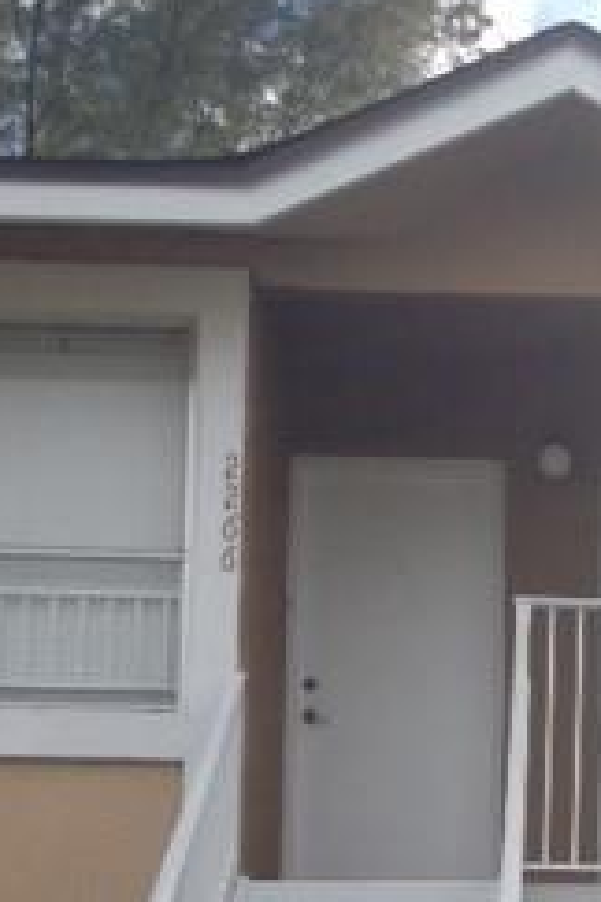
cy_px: 991
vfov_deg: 20.3
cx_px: 575
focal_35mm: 96
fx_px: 2404
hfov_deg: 14.1
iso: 50
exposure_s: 1/1042
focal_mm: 4.28
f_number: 2.4
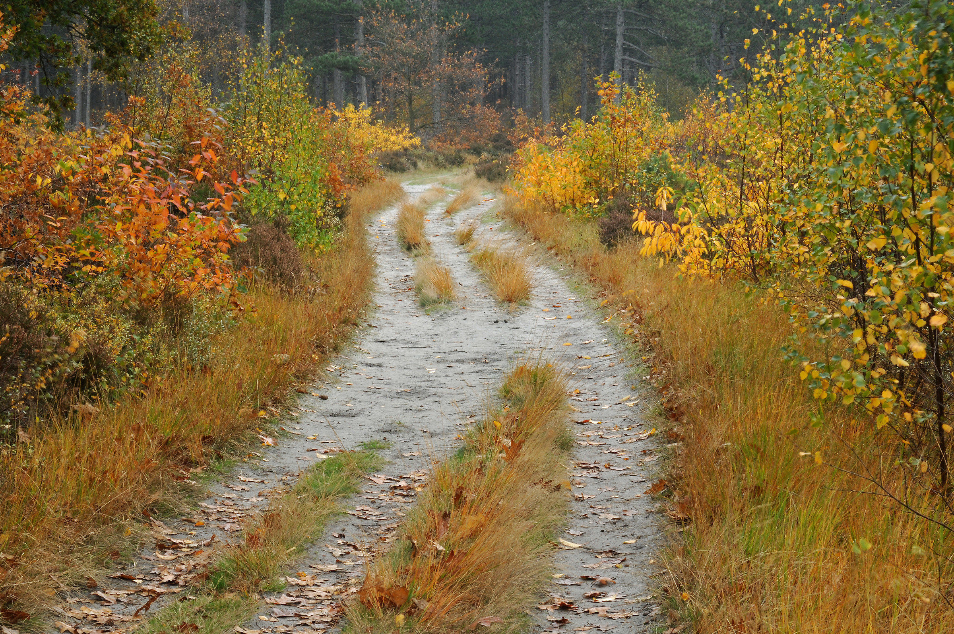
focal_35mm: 93
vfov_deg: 14.7
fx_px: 2461
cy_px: 317
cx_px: 477
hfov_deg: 21.9
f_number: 32
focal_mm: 62
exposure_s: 1/6
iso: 200
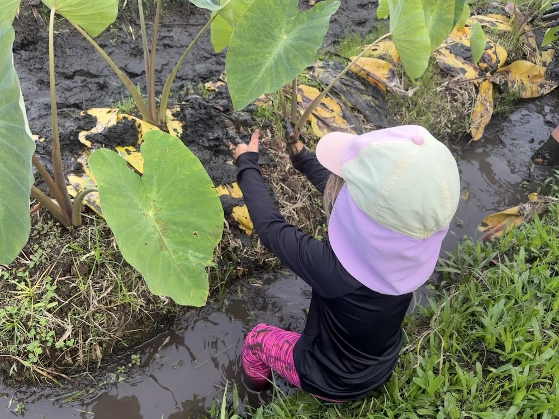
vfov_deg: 53.1
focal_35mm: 26
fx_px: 420
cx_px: 280
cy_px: 210
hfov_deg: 67.3
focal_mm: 5.96
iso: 50
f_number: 1.6
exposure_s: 1/419
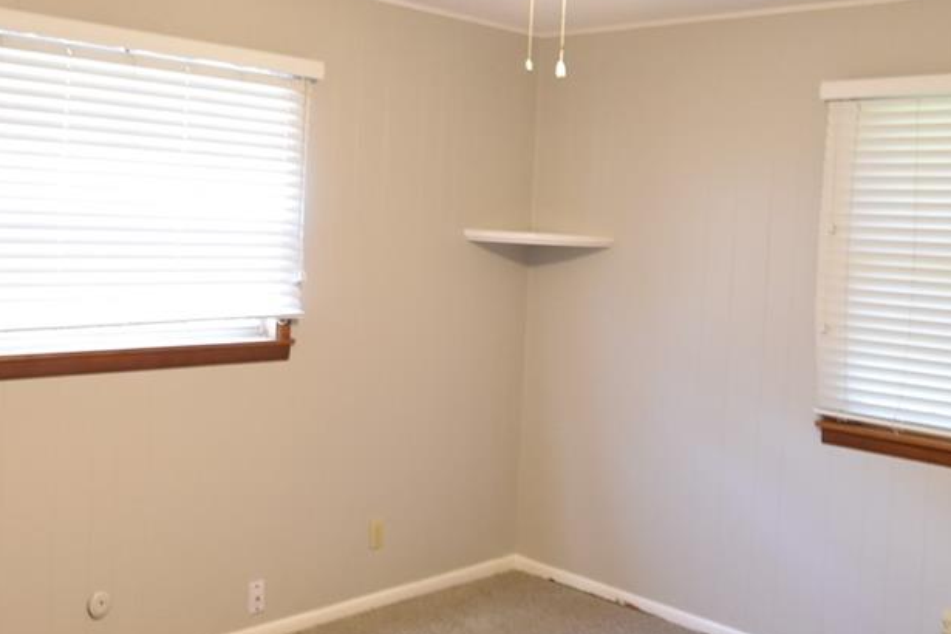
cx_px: 366
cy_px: 230
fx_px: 1030
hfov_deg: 49.2
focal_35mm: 39
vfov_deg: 34.0
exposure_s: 1/15
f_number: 3.5
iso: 800
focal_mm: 10
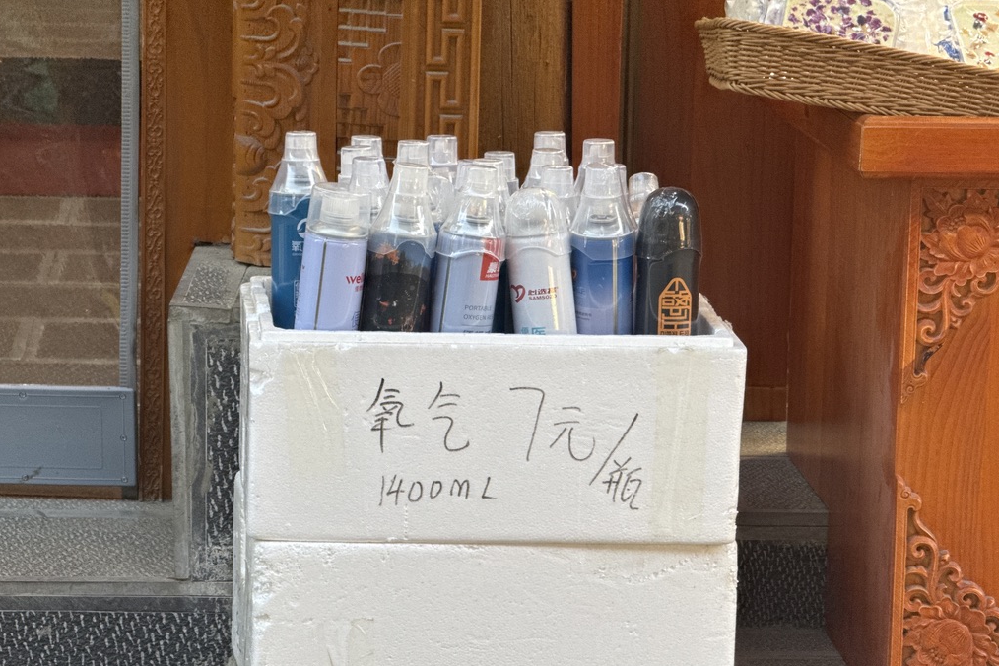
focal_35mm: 126
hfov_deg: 16.3
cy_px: 376
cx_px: 501
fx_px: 3496
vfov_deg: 10.9
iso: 400
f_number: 2.8
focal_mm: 15.66
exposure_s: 1/100
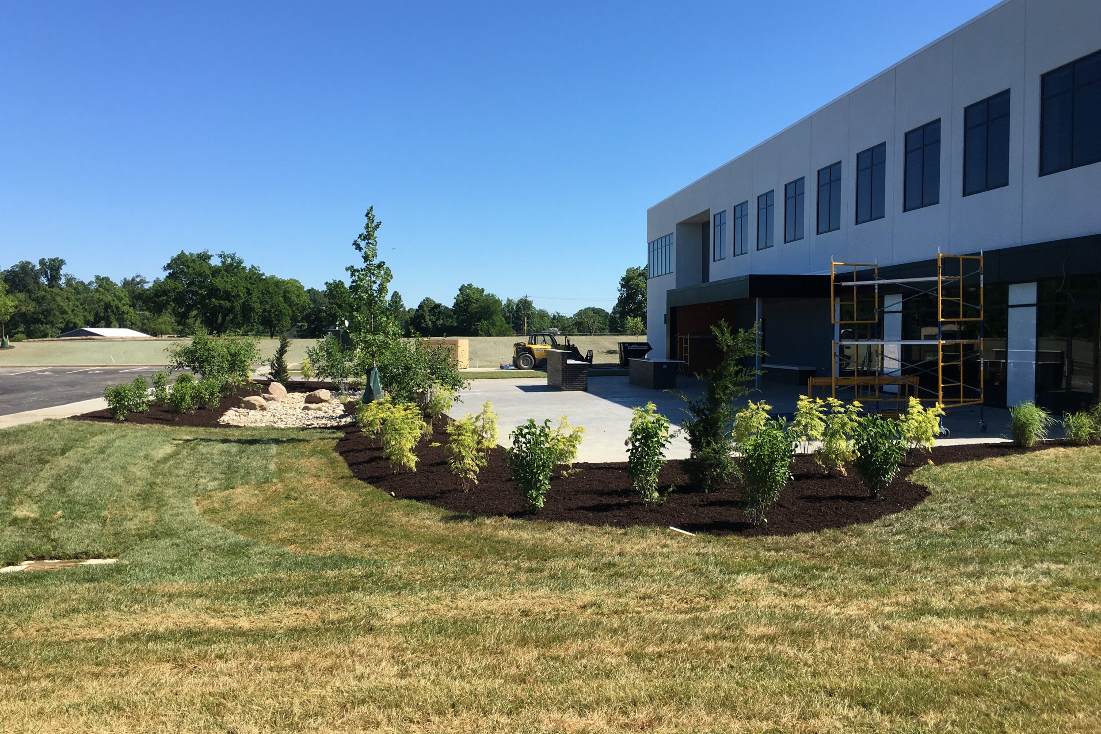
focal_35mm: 31
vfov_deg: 42.3
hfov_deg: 60.3
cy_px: 380
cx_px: 544
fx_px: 948
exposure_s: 1/1350
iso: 25
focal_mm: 4.15
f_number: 2.2
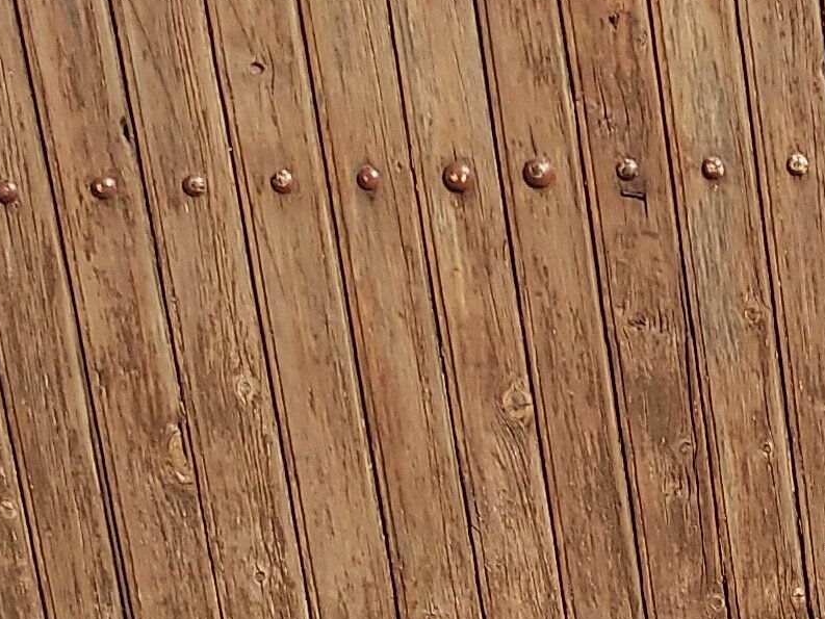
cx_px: 1481
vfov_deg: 11.3
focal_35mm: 121
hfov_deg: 14.4
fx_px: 2884
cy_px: 1137
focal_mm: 4.6
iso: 40
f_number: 1.8
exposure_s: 1/1373
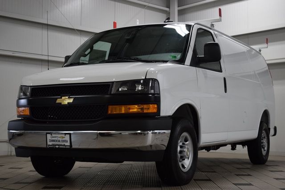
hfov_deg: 35.0
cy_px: 95
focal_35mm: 57
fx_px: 451
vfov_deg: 23.8
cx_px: 142
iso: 500
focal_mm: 38
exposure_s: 1/60
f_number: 5
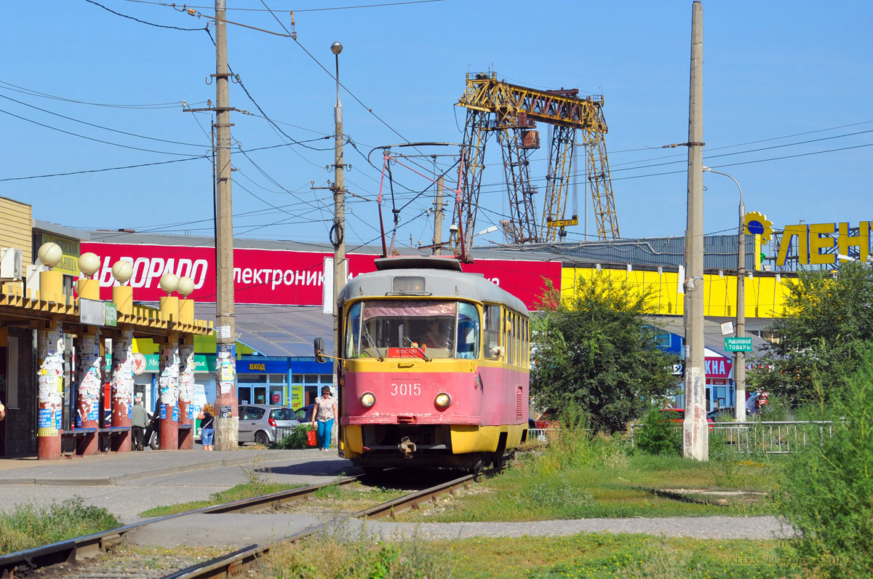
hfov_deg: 17.1
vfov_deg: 11.4
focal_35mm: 120
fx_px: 2905
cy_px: 290
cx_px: 436
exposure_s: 1/500
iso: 200
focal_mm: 80
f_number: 8
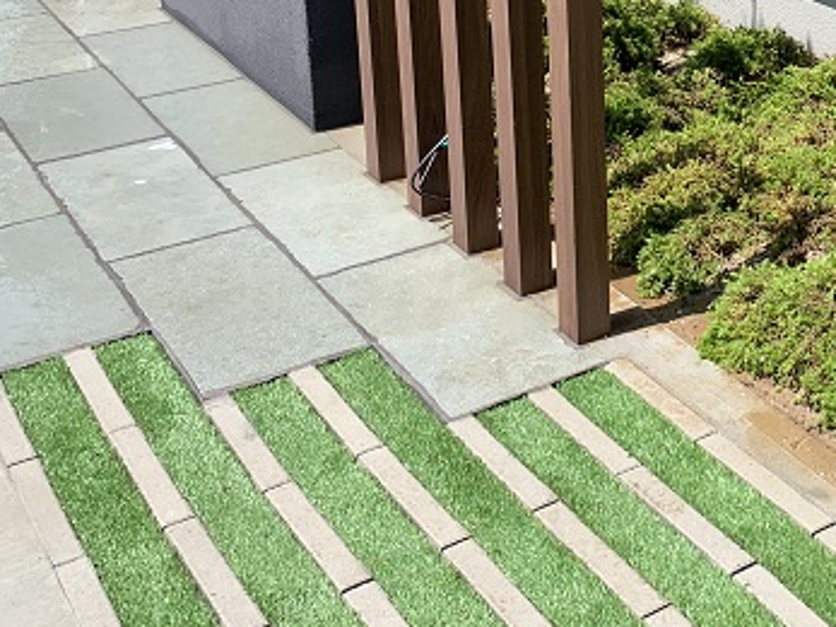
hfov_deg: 30.5
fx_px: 1449
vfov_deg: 23.1
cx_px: 785
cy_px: -41
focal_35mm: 60
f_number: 1.8
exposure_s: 1/1176
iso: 25
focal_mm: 4.25
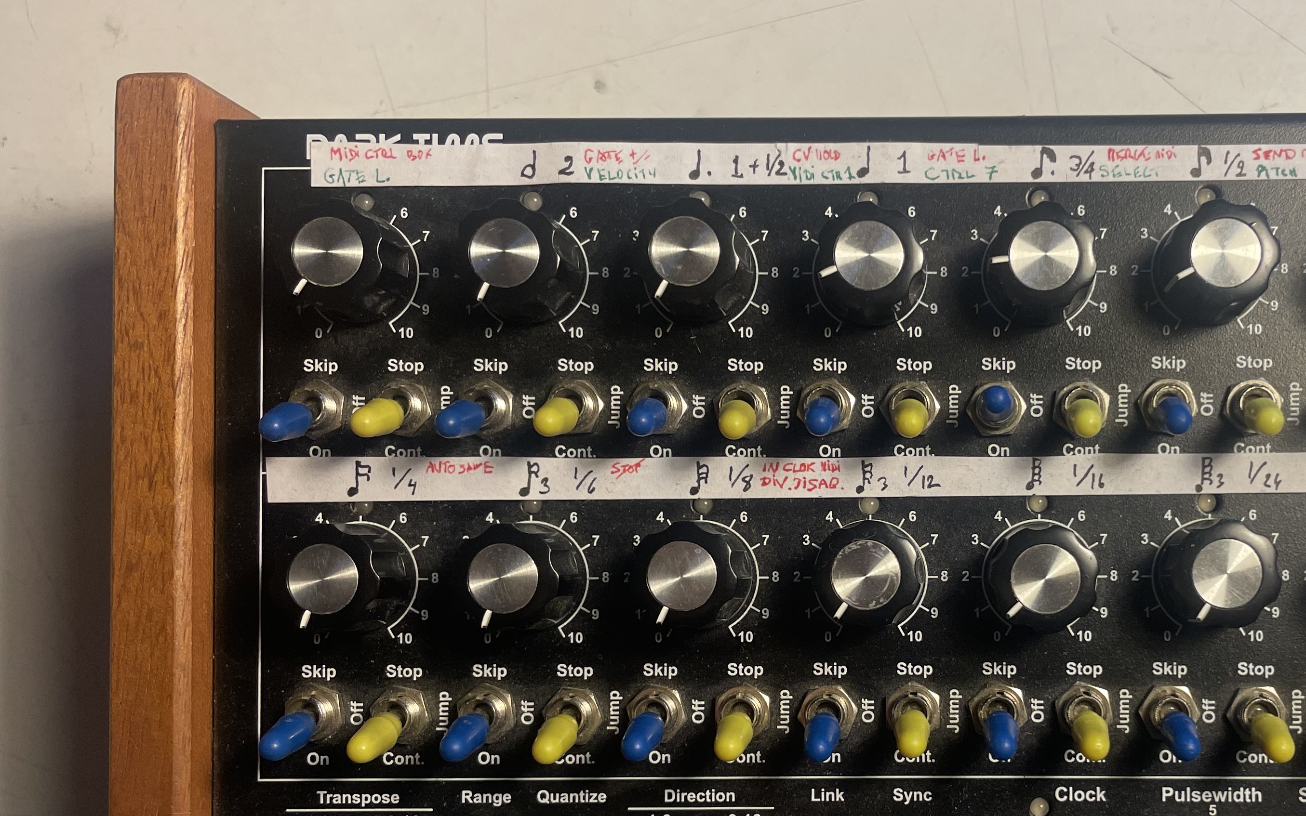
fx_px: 1459
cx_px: 945
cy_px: 542
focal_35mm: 41
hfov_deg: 46.8
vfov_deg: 31.0
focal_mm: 4.2
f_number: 1.6
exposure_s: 1/100
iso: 64
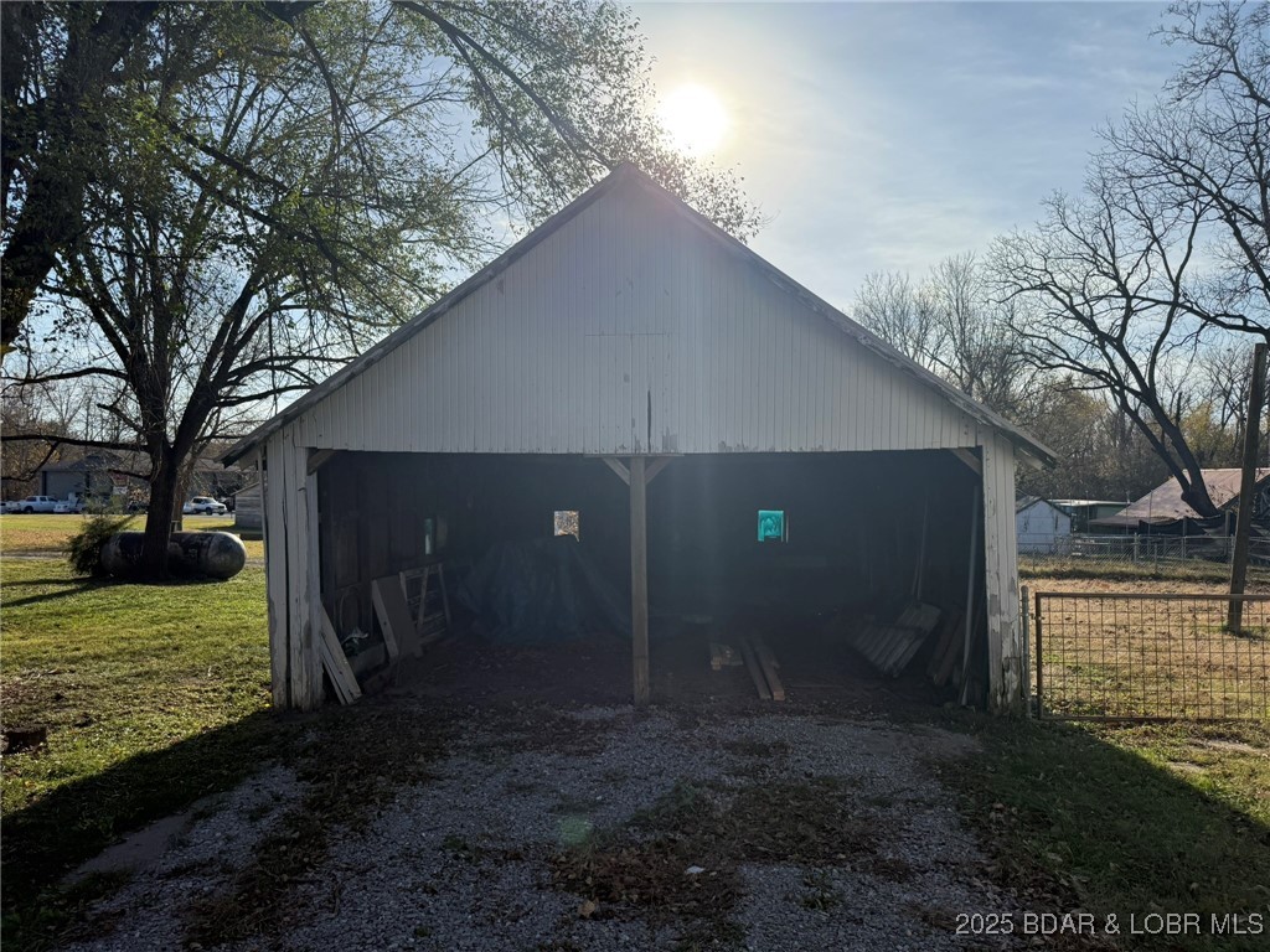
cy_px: 476
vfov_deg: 56.8
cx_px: 635
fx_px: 881
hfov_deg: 71.6
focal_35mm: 24
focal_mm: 6.76
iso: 100
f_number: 1.78
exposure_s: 1/8130
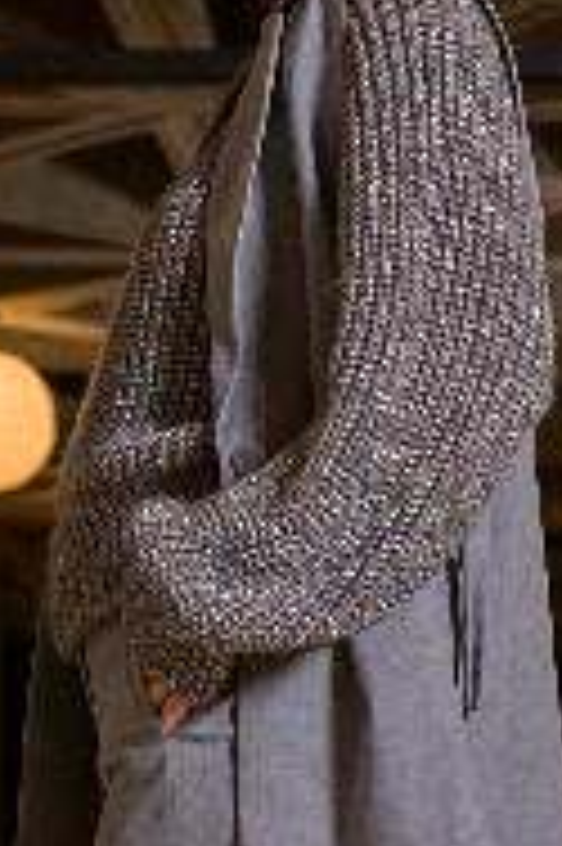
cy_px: 806
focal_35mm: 156
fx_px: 3659
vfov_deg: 13.0
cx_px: 346
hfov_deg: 8.8
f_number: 4
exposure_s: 1/125
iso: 800
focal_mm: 42
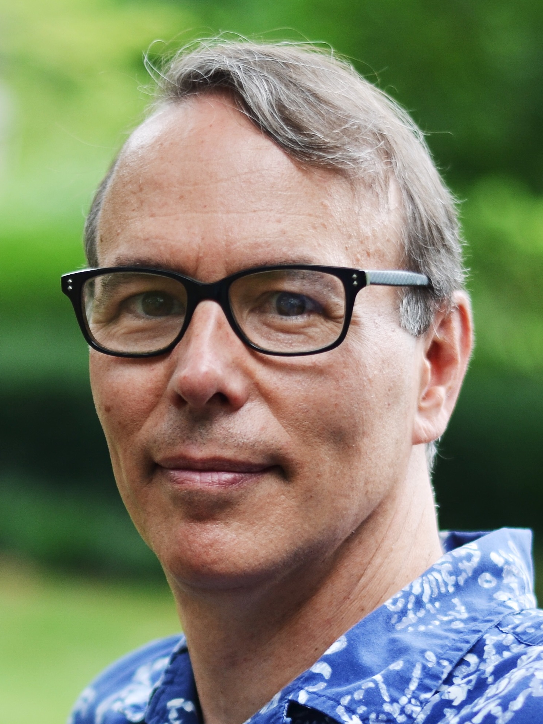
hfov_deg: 18.0
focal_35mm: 82
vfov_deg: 23.8
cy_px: 382
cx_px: 271
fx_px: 1715
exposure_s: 1/640
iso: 100
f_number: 1.8
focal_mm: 50
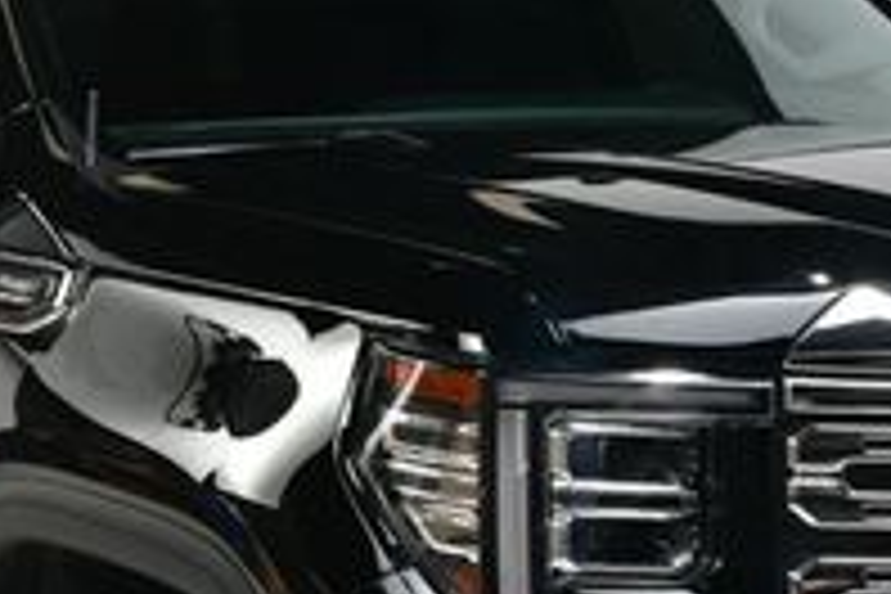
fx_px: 3118
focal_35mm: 126
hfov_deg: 16.2
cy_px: 590
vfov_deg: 10.8
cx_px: 531
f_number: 10
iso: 100
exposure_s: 1/160
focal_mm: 26
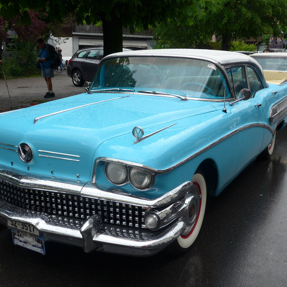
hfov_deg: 39.1
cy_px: 142
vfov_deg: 39.2
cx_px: 127
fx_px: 403
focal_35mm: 43
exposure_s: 1/640
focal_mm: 7.5
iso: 80
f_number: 2.8
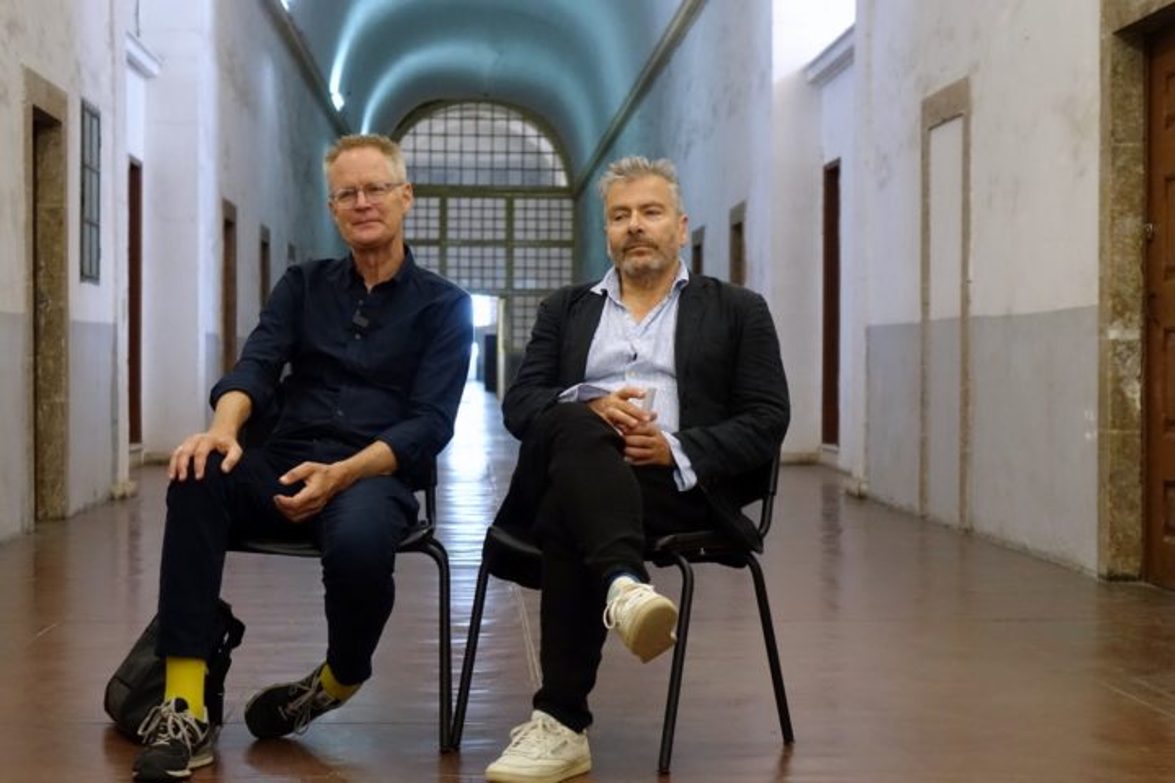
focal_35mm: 76
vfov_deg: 17.9
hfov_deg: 26.7
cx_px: 588
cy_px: 392
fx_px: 2480
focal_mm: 28.02
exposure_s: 1/125
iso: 2000
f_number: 2.8
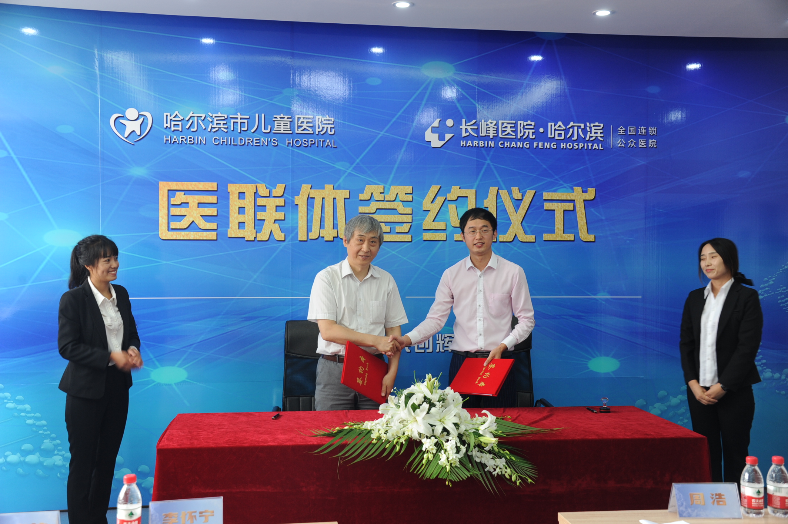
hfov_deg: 48.5
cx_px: 394
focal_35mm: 40
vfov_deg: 33.4
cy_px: 262
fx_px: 875
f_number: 5.6
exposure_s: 1/25
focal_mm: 40
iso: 500
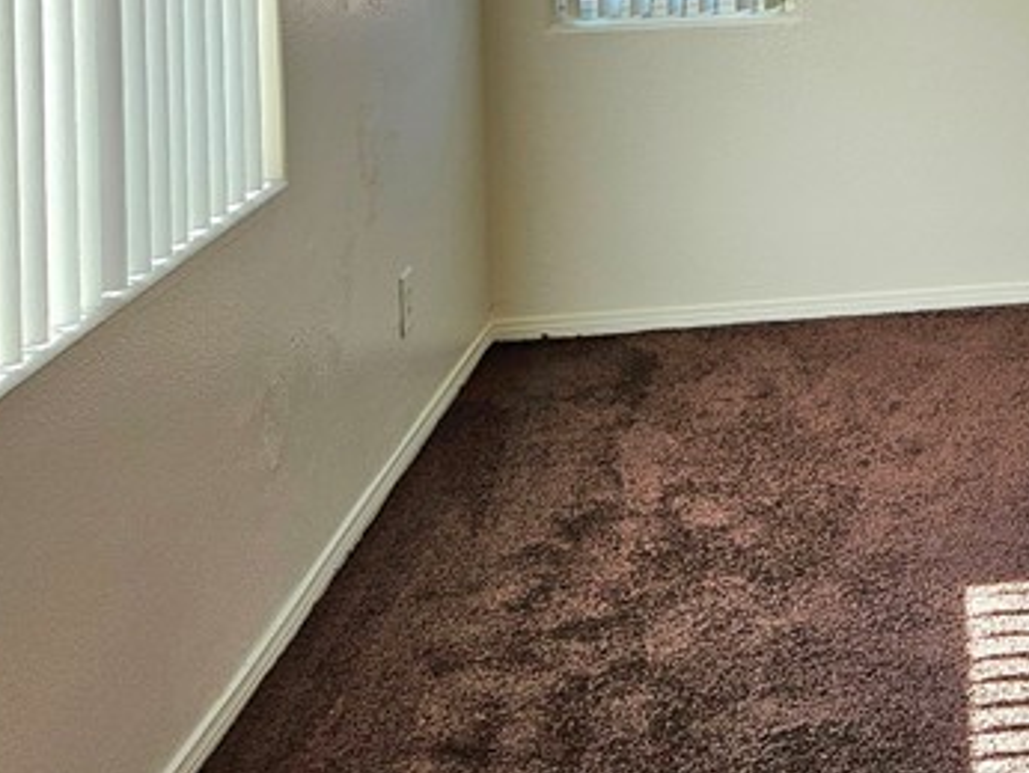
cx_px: 1288
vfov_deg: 19.9
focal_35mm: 68
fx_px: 2023
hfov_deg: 25.2
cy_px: -220
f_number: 1.8
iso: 25
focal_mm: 5.4
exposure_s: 1/172
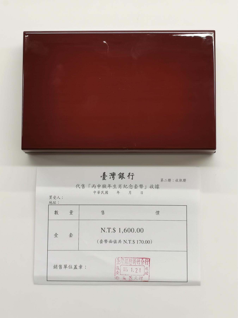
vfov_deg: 24.1
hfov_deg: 18.2
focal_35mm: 81
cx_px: 119
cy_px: 159
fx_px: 743
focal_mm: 7.48
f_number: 16
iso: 250
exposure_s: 1/100
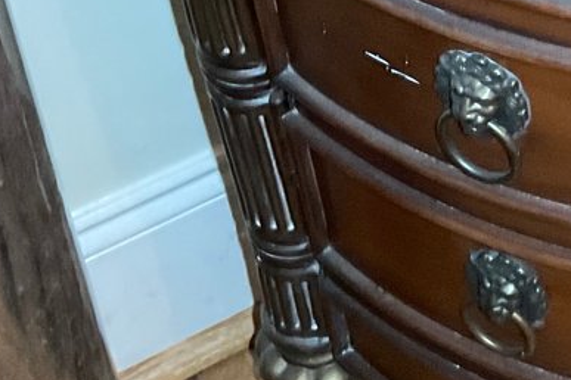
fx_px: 1871
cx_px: 849
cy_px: -144
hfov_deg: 16.0
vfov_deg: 11.3
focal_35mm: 118
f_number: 1.8
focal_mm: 3
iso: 250
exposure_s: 1/40
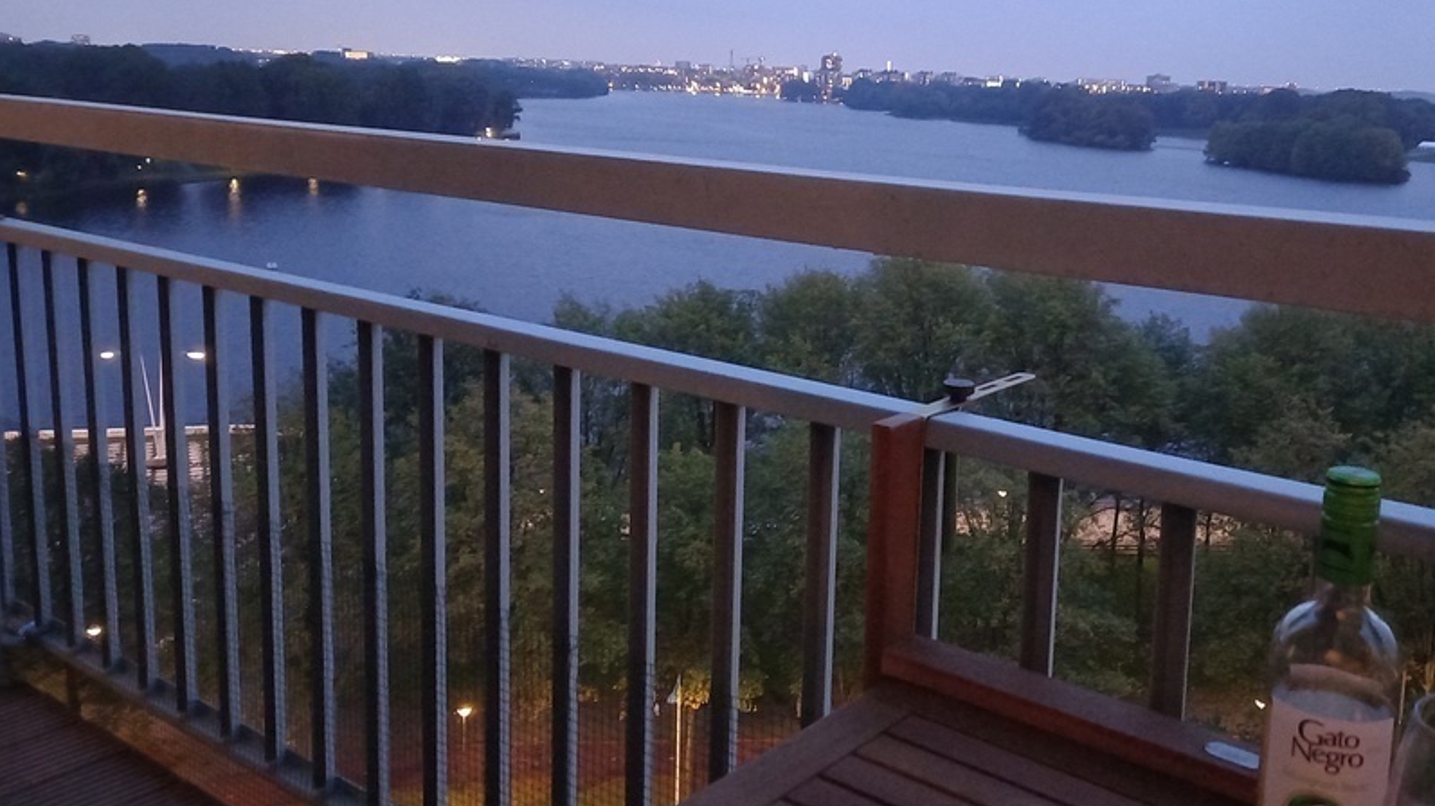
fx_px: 1332
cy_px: 291
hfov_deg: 55.9
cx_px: 906
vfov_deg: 33.5
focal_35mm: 35
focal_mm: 4.6
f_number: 2
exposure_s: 1/10
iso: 2500
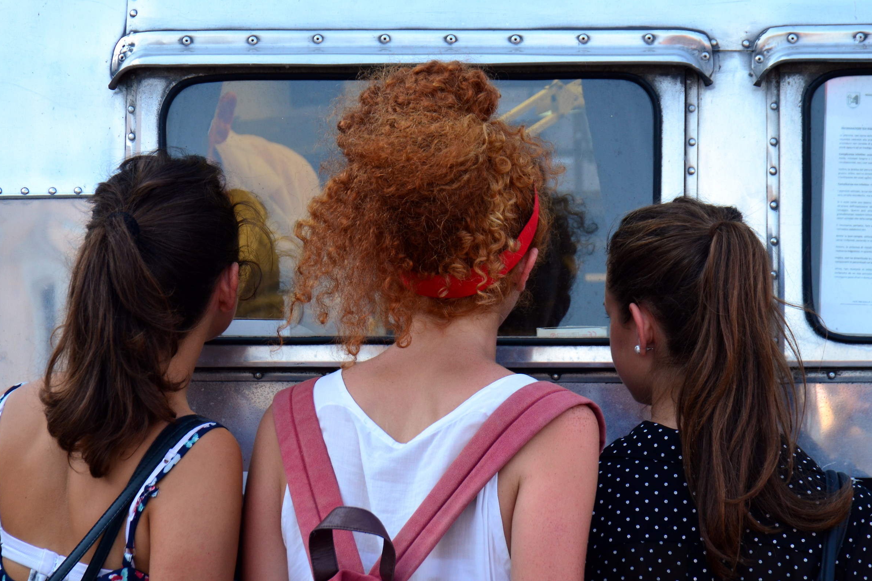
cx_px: 432
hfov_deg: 11.3
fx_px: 4408
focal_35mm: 182
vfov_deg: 7.5
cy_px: 289
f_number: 5.6
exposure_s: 1/320
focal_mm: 120
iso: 400
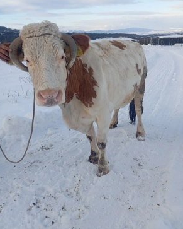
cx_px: 92
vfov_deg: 58.7
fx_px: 203
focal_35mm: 30
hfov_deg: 48.6
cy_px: 115
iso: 109
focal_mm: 4.22
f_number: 1.8
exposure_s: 1/253
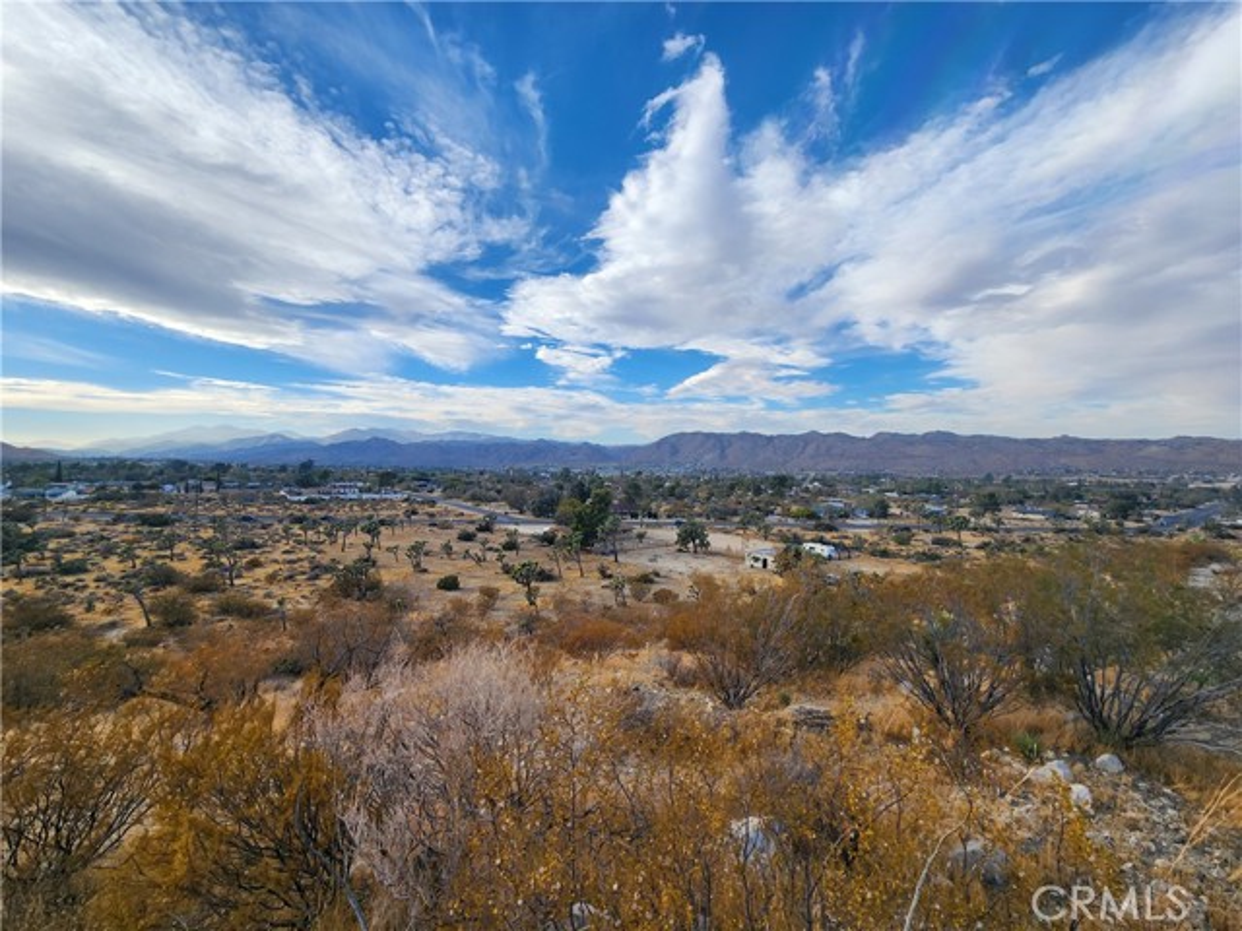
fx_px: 466
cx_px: 621
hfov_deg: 106.2
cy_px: 466
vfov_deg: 89.9
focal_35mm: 13
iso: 50
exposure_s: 1/1176
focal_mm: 2.2
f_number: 2.2
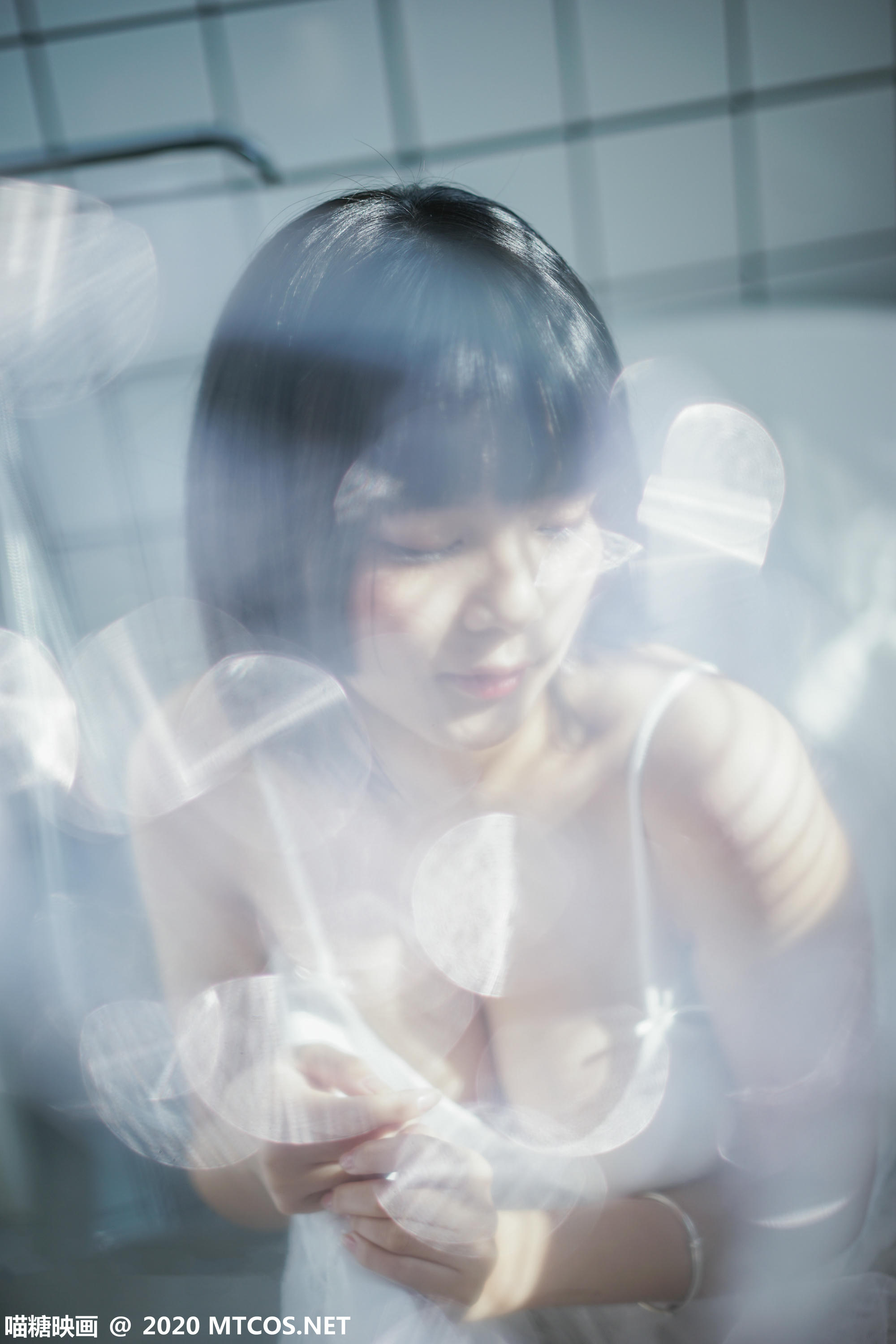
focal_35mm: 55
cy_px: 672
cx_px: 448
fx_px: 2053
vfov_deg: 36.2
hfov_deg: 24.6
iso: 125
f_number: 1.8
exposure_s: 1/800
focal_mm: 55
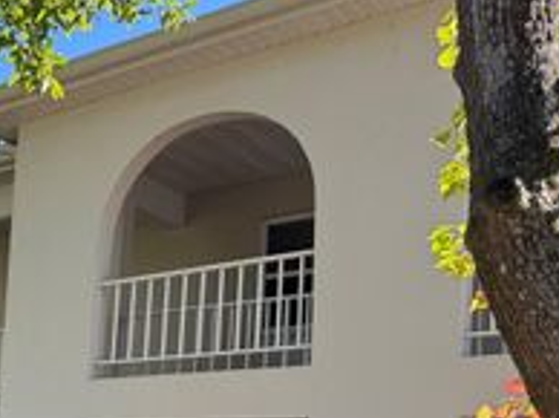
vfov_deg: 22.6
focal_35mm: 62
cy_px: 425
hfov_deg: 28.1
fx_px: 1000
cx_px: -75
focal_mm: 6.76
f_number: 1.78
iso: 100
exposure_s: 1/849
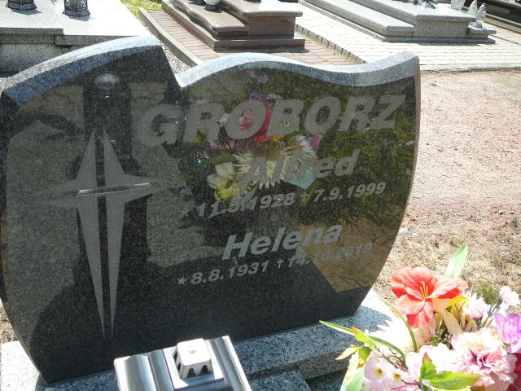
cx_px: 260
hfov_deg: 52.6
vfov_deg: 40.7
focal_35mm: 35
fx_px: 527
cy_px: 196
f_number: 2.8
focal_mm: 5.2
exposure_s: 1/500
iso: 80
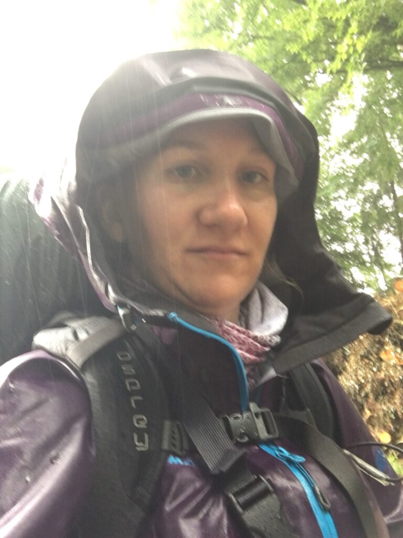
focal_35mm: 31
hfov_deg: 45.4
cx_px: 202
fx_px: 481
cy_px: 269
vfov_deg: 58.4
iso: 64
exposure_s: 1/17
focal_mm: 2.65
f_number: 2.2
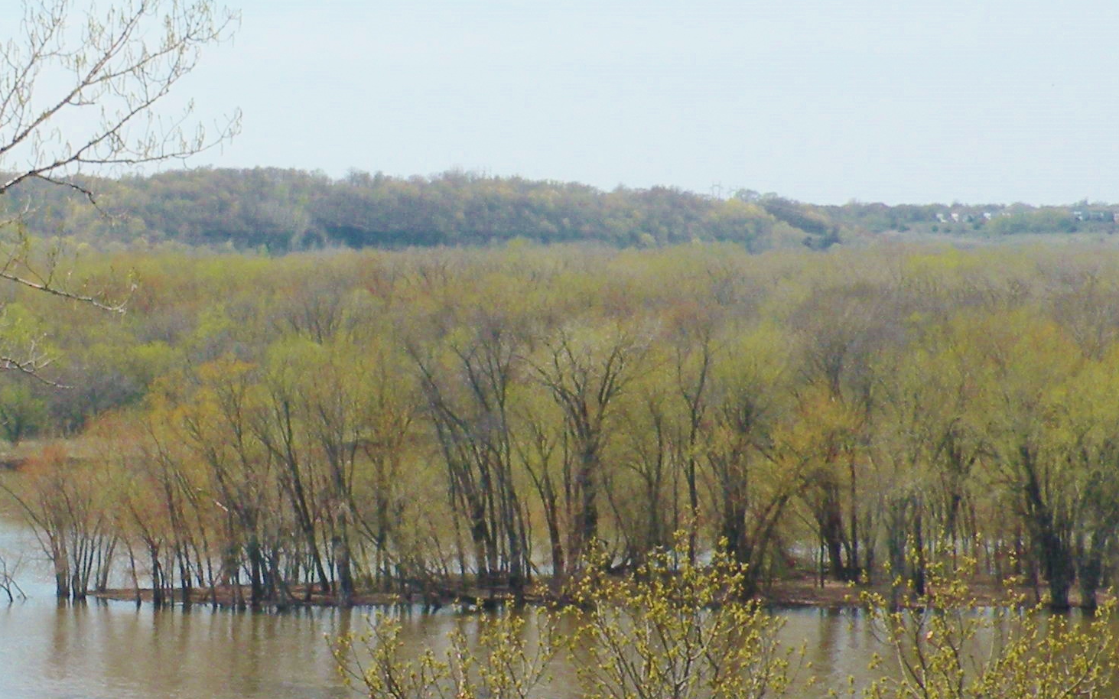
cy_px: 579
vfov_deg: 8.8
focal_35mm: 148
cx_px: 427
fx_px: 4513
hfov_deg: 14.1
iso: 64
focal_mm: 9.8
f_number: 7.1
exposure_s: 1/267
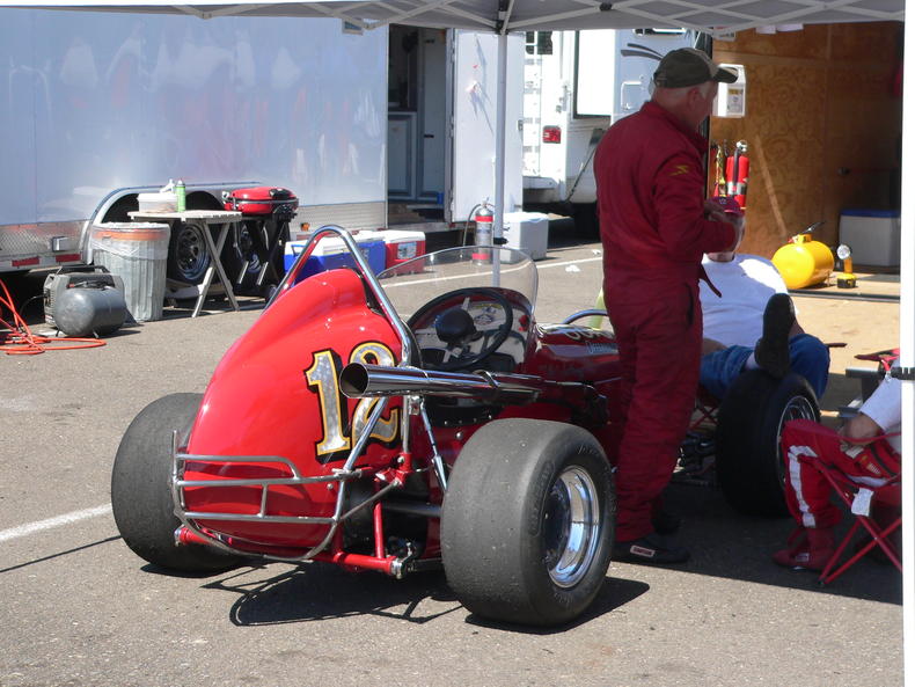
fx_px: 1983
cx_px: 458
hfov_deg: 26.0
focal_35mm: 75
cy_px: 344
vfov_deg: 19.6
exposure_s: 1/1000
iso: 100
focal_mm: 12.4
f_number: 2.8
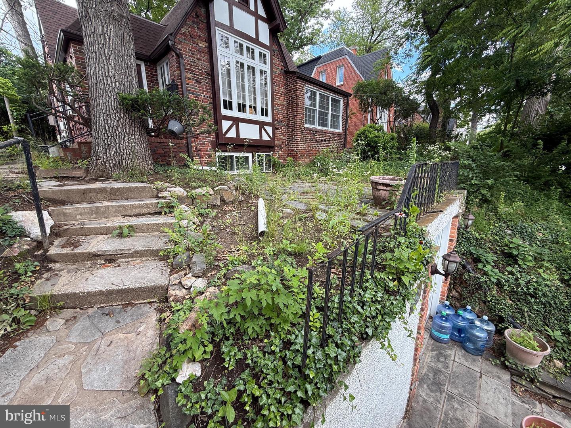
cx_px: 286
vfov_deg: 85.7
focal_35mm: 14
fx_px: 231
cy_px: 214
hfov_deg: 102.1
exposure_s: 1/132
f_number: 2.2
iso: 50
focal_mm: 2.22
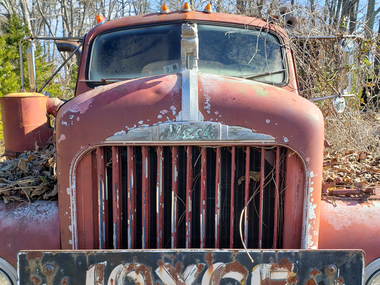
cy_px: 153
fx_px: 351
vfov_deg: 44.1
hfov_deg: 56.8
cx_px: 183
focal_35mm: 32
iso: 50
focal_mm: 4.3
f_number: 2.4
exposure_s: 1/351
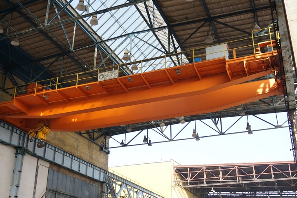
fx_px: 359
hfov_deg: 45.0
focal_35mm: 44
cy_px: 99
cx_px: 148
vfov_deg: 30.8
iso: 100
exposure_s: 1/80
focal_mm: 29
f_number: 6.3
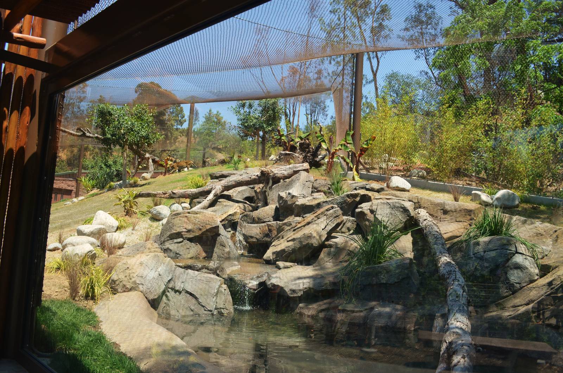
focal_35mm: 27
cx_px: 282
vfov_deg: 47.7
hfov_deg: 67.5
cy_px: 186
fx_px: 421
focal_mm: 18
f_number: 8
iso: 180
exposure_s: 1/250
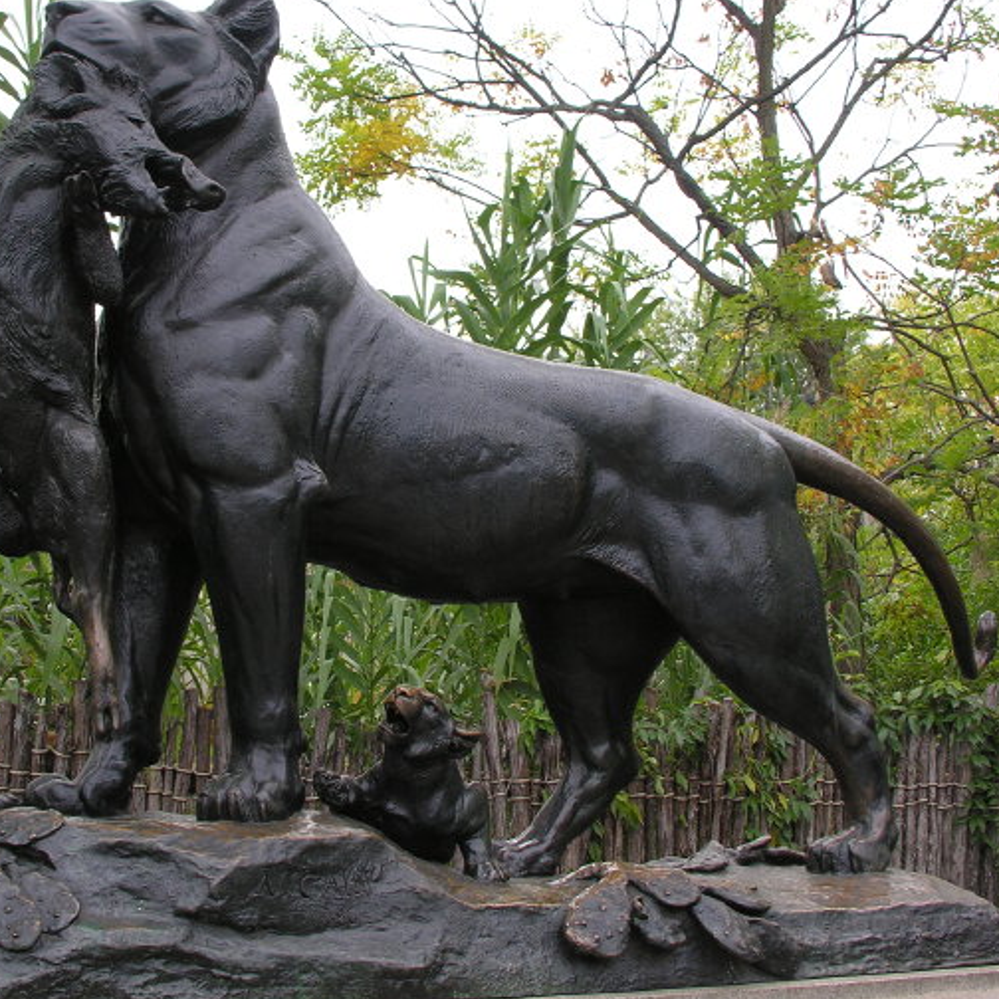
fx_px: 1763
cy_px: 517
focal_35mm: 54
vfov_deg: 31.6
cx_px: 369
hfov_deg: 31.5
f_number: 4.5
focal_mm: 8.9
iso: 50
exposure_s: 1/120
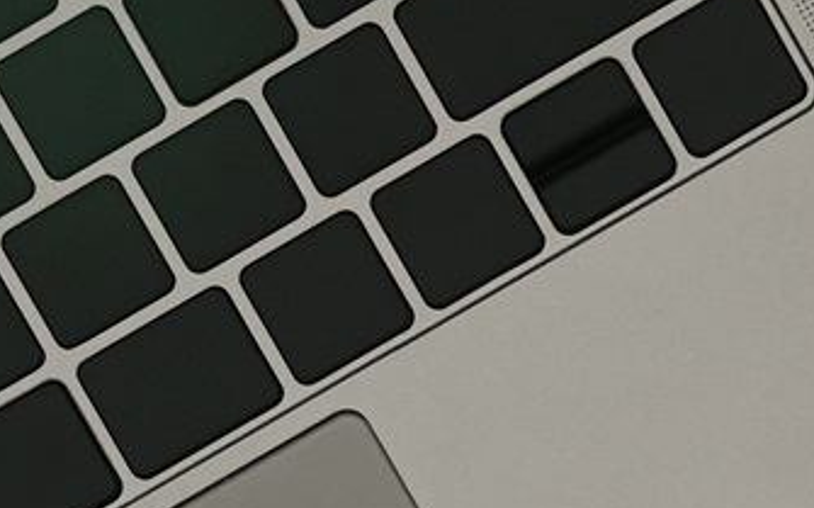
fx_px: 6541
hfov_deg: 6.8
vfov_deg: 4.3
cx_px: 1873
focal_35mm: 295
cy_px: 1417
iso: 250
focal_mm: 47
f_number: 8
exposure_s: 1/100
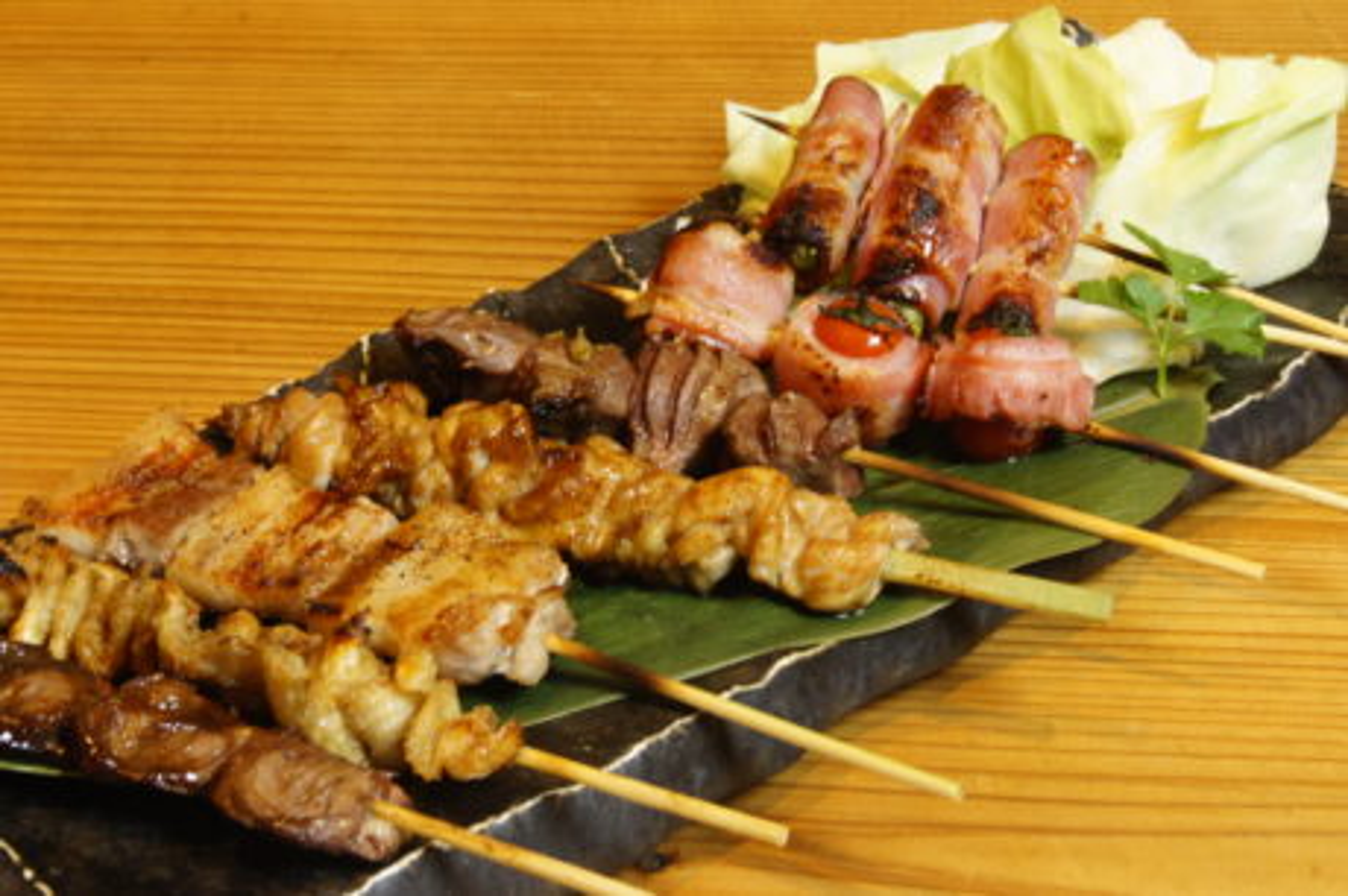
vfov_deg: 16.5
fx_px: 3087
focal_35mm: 82
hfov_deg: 24.6
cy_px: 448
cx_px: 674
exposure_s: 1/3
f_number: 20
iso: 1600
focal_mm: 55
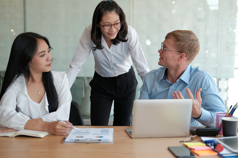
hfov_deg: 37.5
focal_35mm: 53
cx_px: 119
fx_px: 350
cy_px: 79
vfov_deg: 25.5
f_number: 2
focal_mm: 35
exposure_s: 1/160
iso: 250
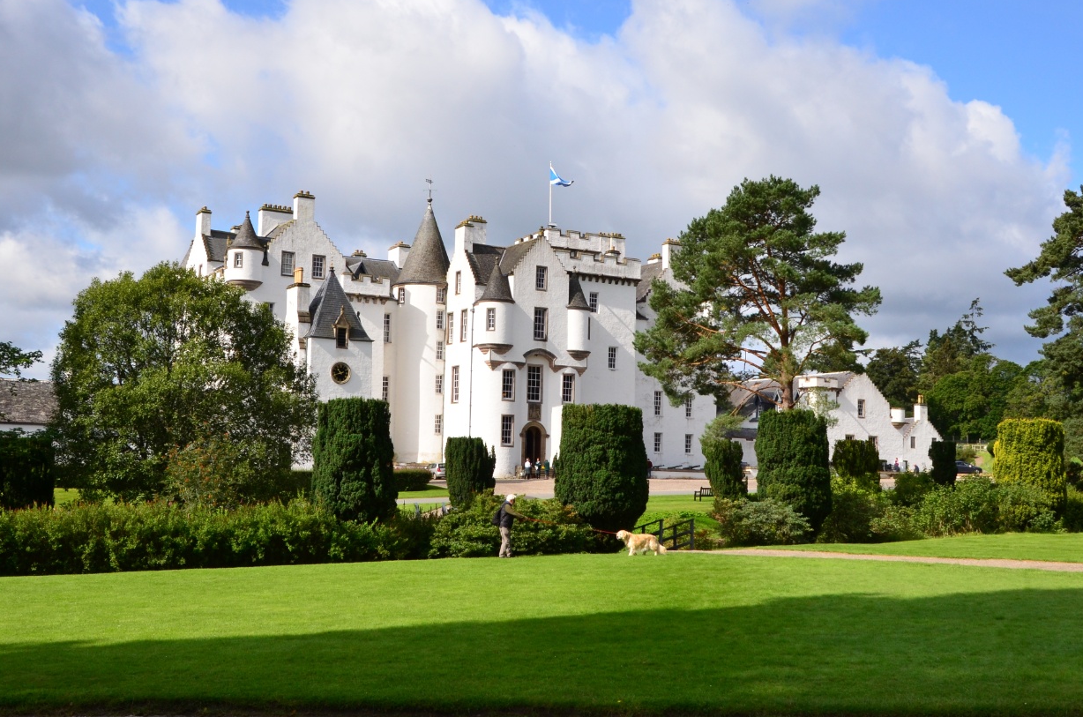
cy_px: 358
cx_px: 542
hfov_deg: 45.5
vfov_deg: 31.0
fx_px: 1291
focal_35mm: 43
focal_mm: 22
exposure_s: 1/800
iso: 400
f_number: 7.1
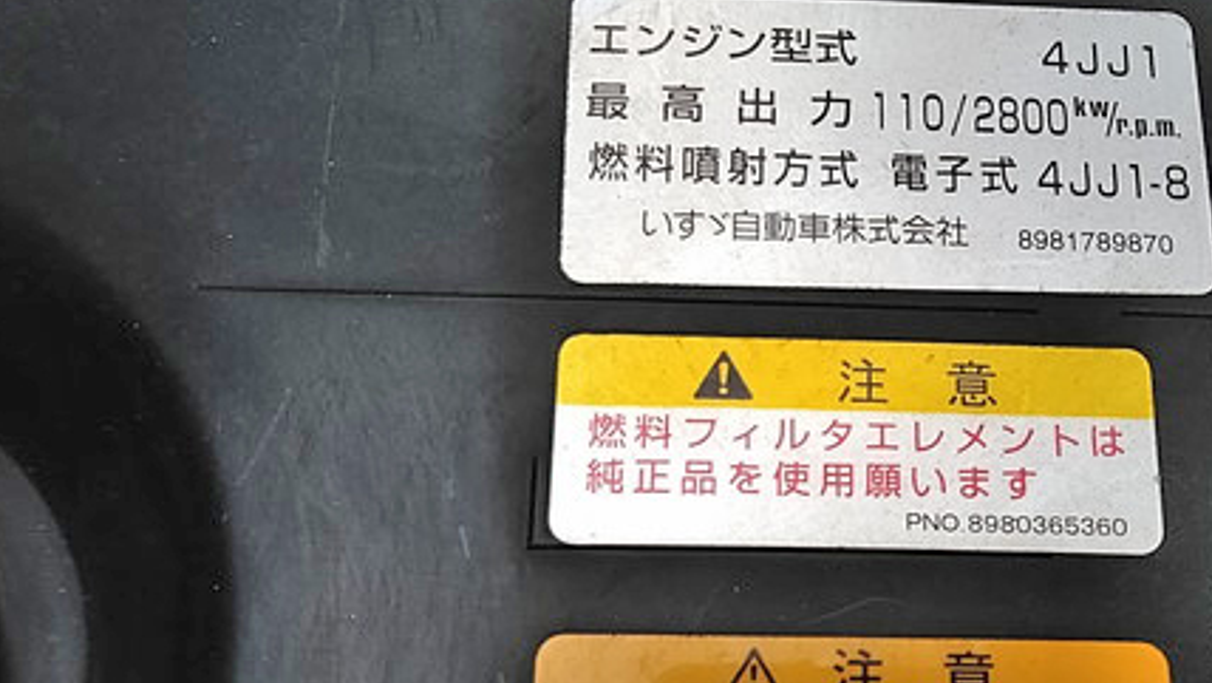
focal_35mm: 44
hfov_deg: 45.6
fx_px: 1414
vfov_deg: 27.1
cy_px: 388
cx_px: 821
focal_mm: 3.46
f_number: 2.2
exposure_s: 1/158
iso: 60
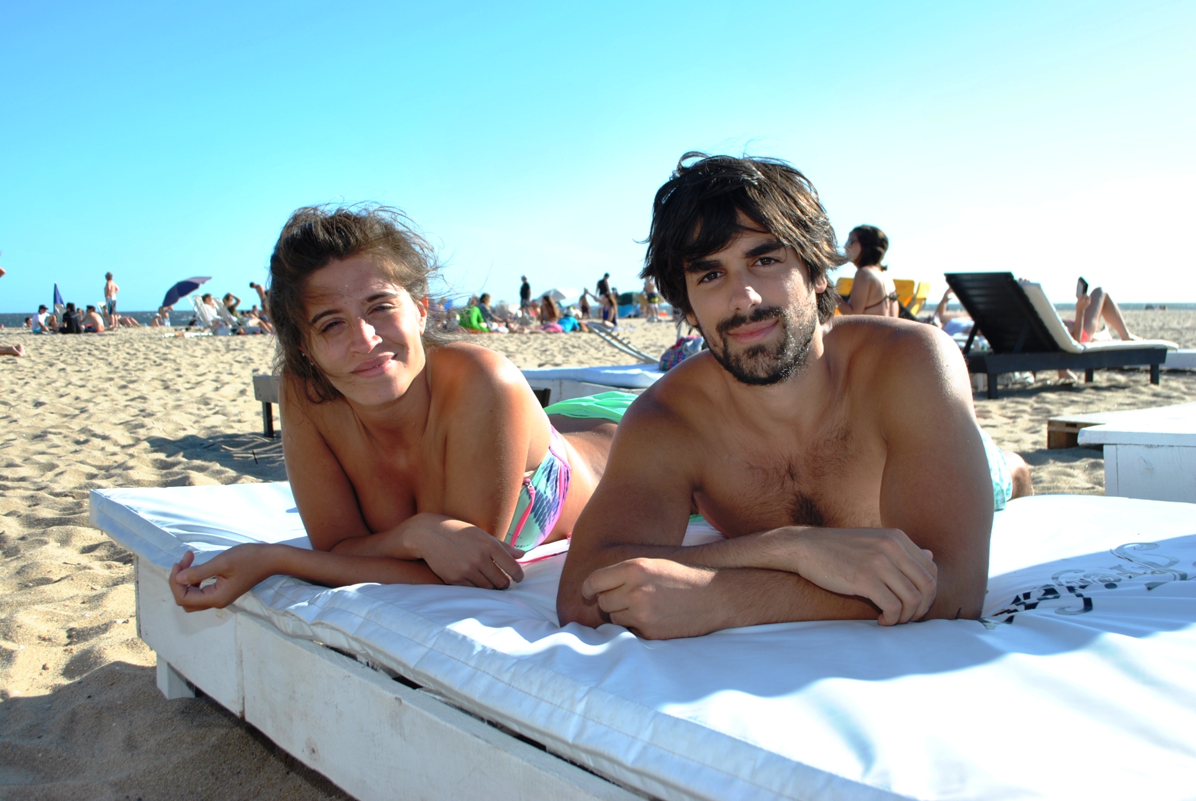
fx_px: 1197
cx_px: 598
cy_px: 400
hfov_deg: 53.1
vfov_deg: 37.0
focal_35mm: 36
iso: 100
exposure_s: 1/200
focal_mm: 24
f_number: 5.6
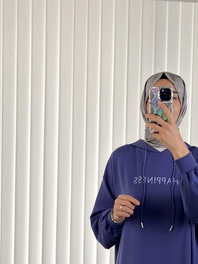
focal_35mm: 84
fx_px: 641
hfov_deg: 17.4
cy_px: 188
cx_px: 159
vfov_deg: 23.1
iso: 80
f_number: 1.78
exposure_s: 1/552
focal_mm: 6.86
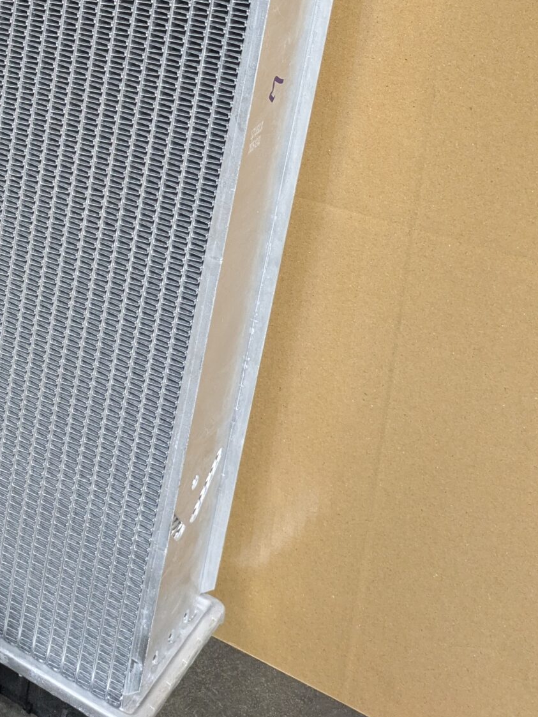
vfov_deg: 31.5
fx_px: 1181
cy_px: 15
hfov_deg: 24.5
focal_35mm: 57
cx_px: -4
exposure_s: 1/33.3
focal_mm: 5.43
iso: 560
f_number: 1.89
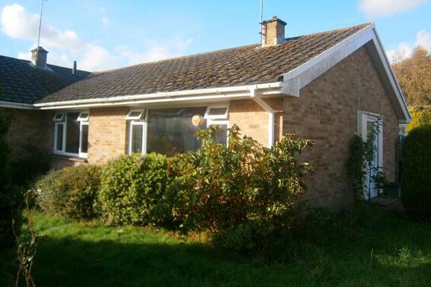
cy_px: 122
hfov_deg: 65.5
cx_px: 222
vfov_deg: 46.2
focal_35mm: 28
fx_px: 335
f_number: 2.8
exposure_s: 1/640
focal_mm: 4.7
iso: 80
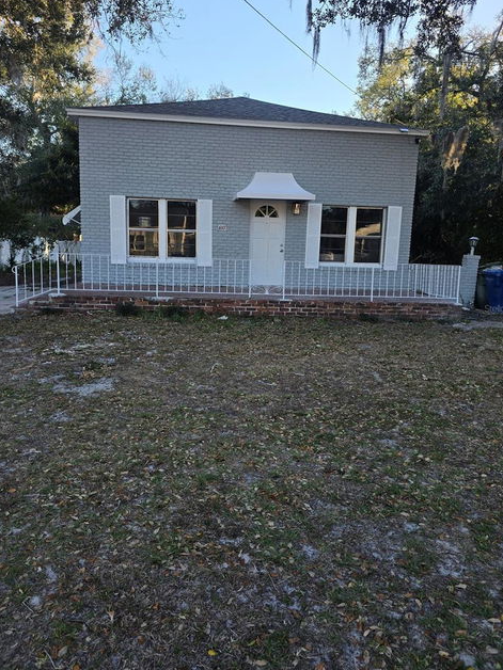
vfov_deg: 69.3
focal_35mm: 25
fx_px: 484
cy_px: 308
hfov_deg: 54.9
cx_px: 254
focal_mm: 6.3
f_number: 1.7
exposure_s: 1/180
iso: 16
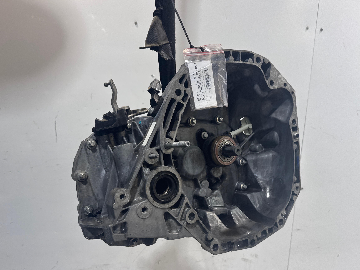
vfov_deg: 49.7
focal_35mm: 28
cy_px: 149
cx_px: 187
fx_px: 291
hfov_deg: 63.4
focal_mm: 6.76
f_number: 1.78
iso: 80
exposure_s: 1/100
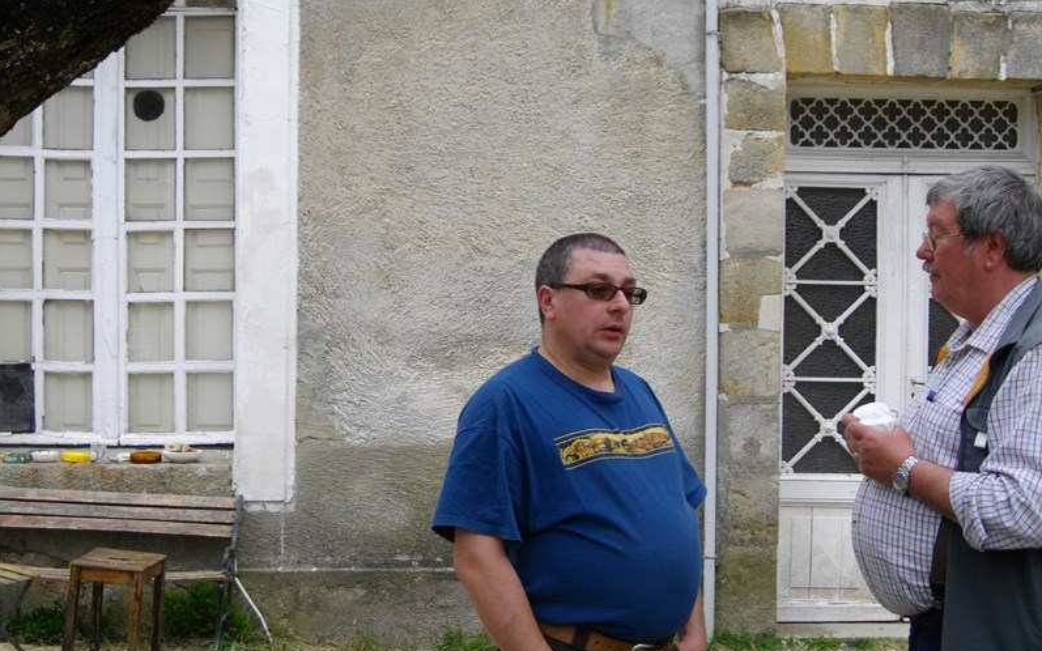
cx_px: 520
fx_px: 1874
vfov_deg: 19.7
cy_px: 306
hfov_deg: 31.1
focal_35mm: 66
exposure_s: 1/250
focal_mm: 11
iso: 100
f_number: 4.1
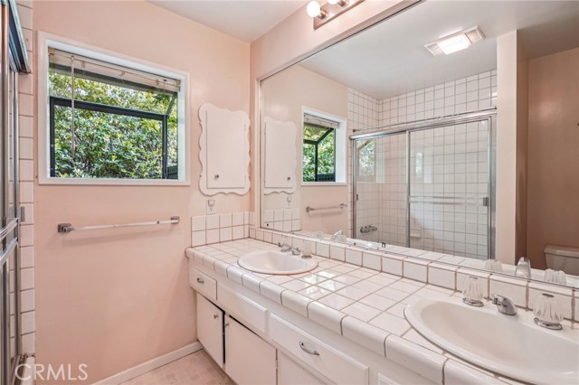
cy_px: 192
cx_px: 290
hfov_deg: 96.8
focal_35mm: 16
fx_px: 257
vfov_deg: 73.7
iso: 400
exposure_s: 1/13
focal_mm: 16
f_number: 8
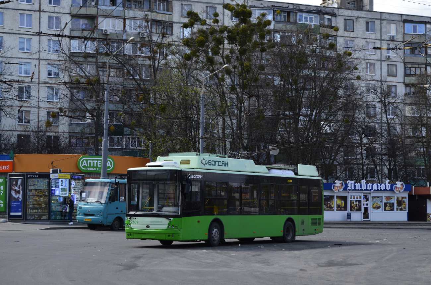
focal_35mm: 82
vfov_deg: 16.5
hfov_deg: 24.7
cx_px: 216
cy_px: 142
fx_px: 986
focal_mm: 55
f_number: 8
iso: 200
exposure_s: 1/250
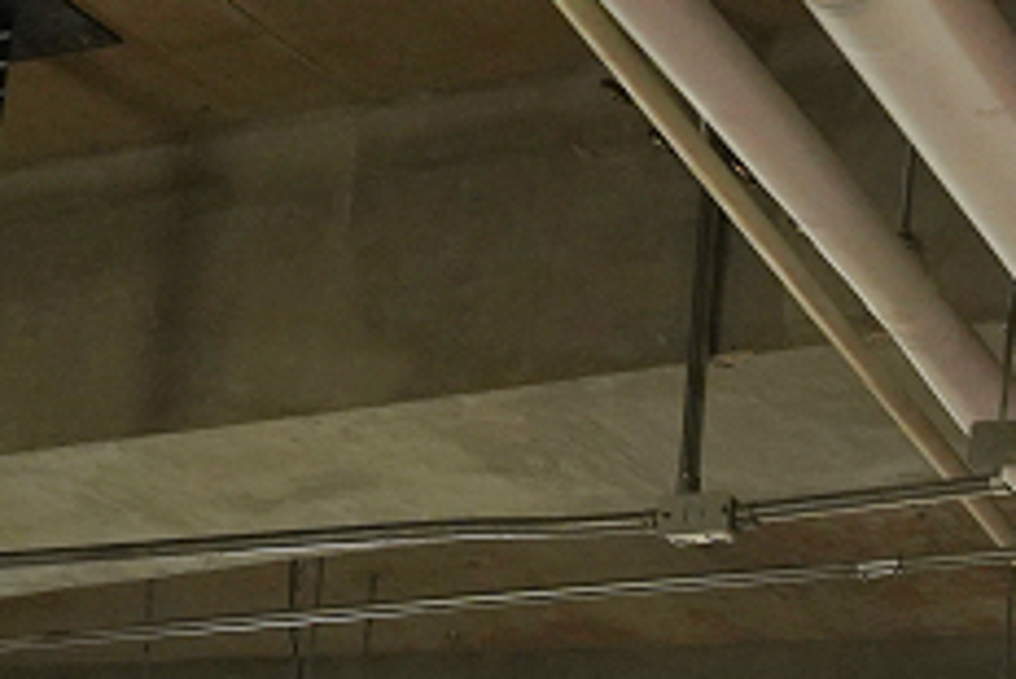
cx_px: 1730
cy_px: 1616
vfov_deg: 8.2
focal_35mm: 155
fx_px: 4377
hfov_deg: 12.3
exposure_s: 1/160
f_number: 4
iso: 1600
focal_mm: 30
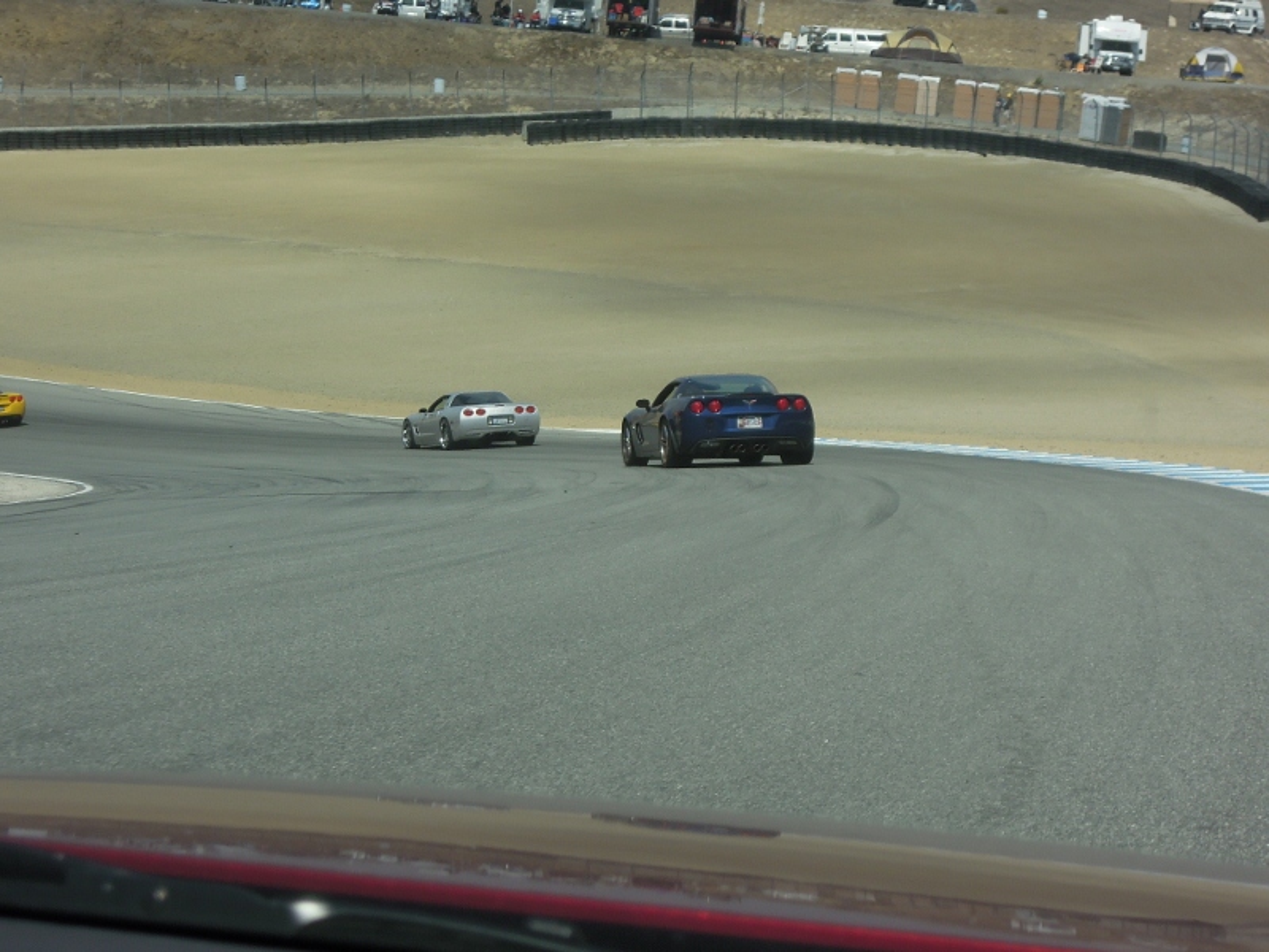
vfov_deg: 14.8
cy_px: 476
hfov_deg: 19.6
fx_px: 3666
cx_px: 634
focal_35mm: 100
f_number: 4.9
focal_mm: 17.9
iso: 160
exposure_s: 1/1000
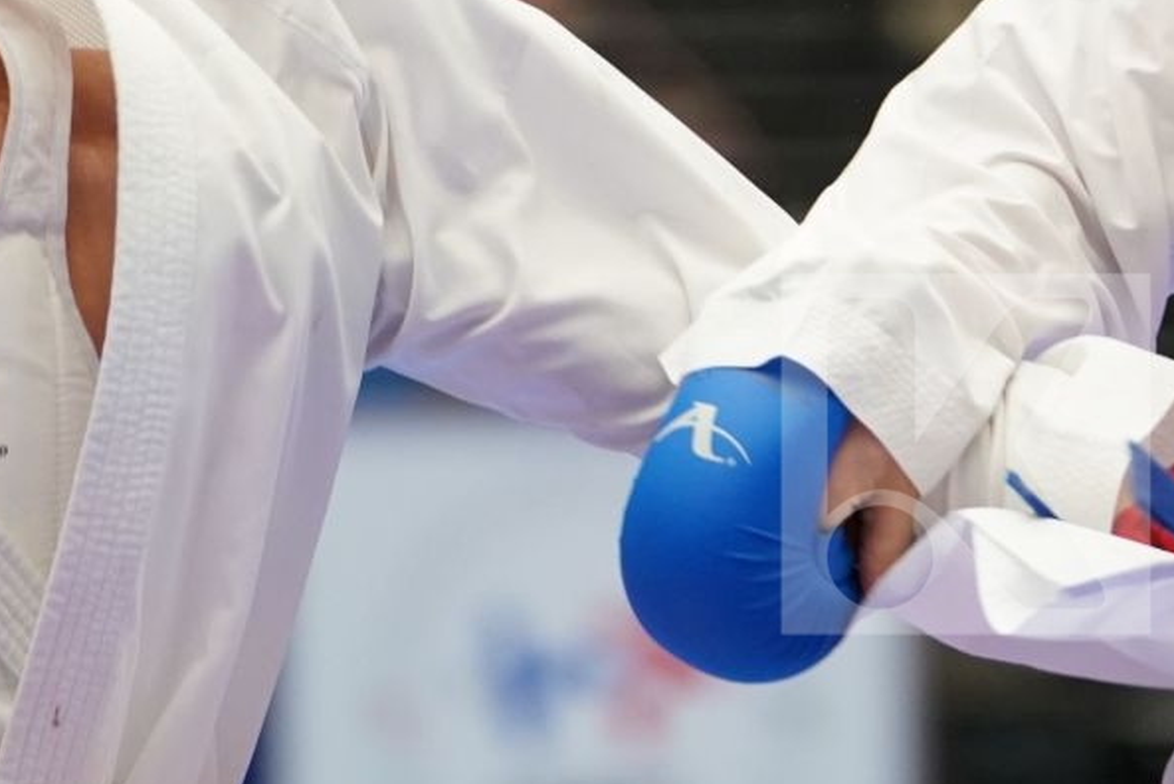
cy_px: -249
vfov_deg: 3.0
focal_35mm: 458
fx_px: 14942
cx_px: 966
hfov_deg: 4.5
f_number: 2.8
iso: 3200
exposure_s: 1/1000
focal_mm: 151
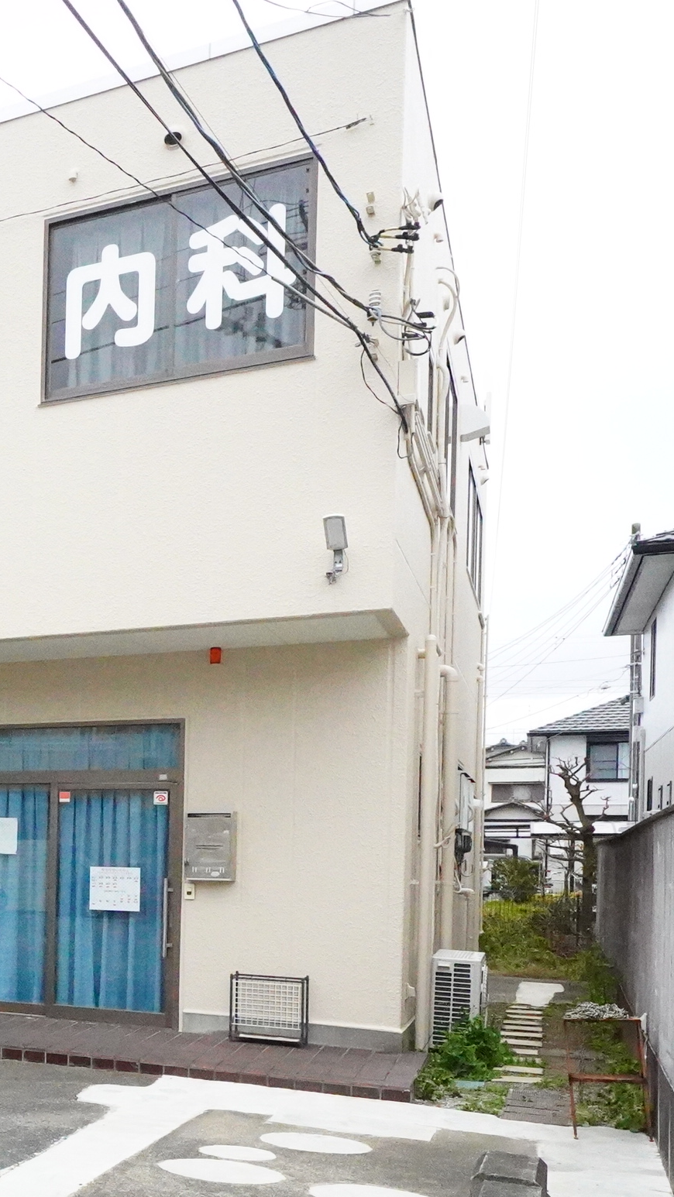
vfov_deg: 49.1
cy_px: 849
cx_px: -352
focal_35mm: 40
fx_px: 1270
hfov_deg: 23.4
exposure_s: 1/2500
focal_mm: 15
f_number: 9
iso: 20000
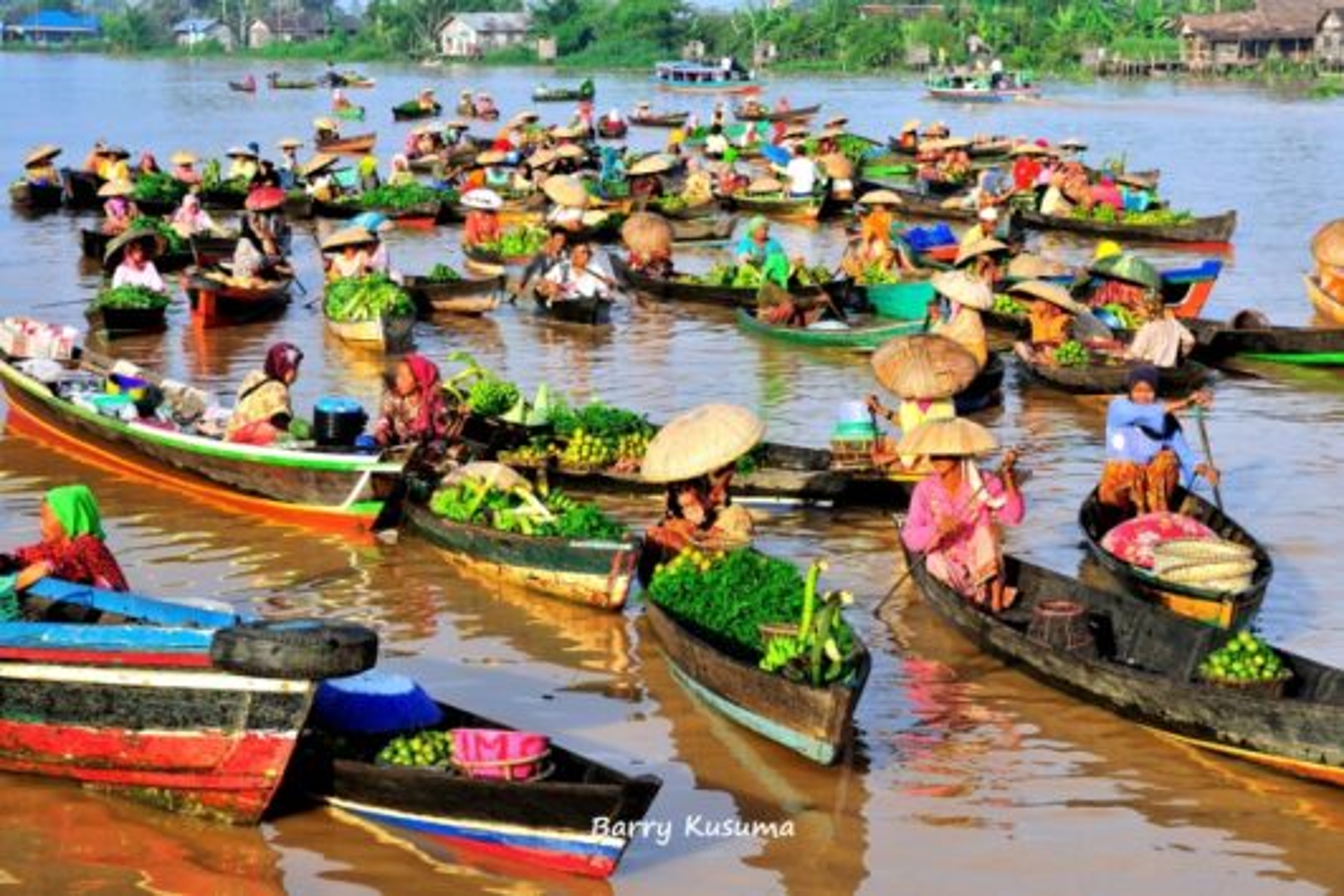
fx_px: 3080
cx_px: 672
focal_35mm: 82
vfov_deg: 16.6
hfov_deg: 24.6
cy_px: 448
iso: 200
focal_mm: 55
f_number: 10
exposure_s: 1/400
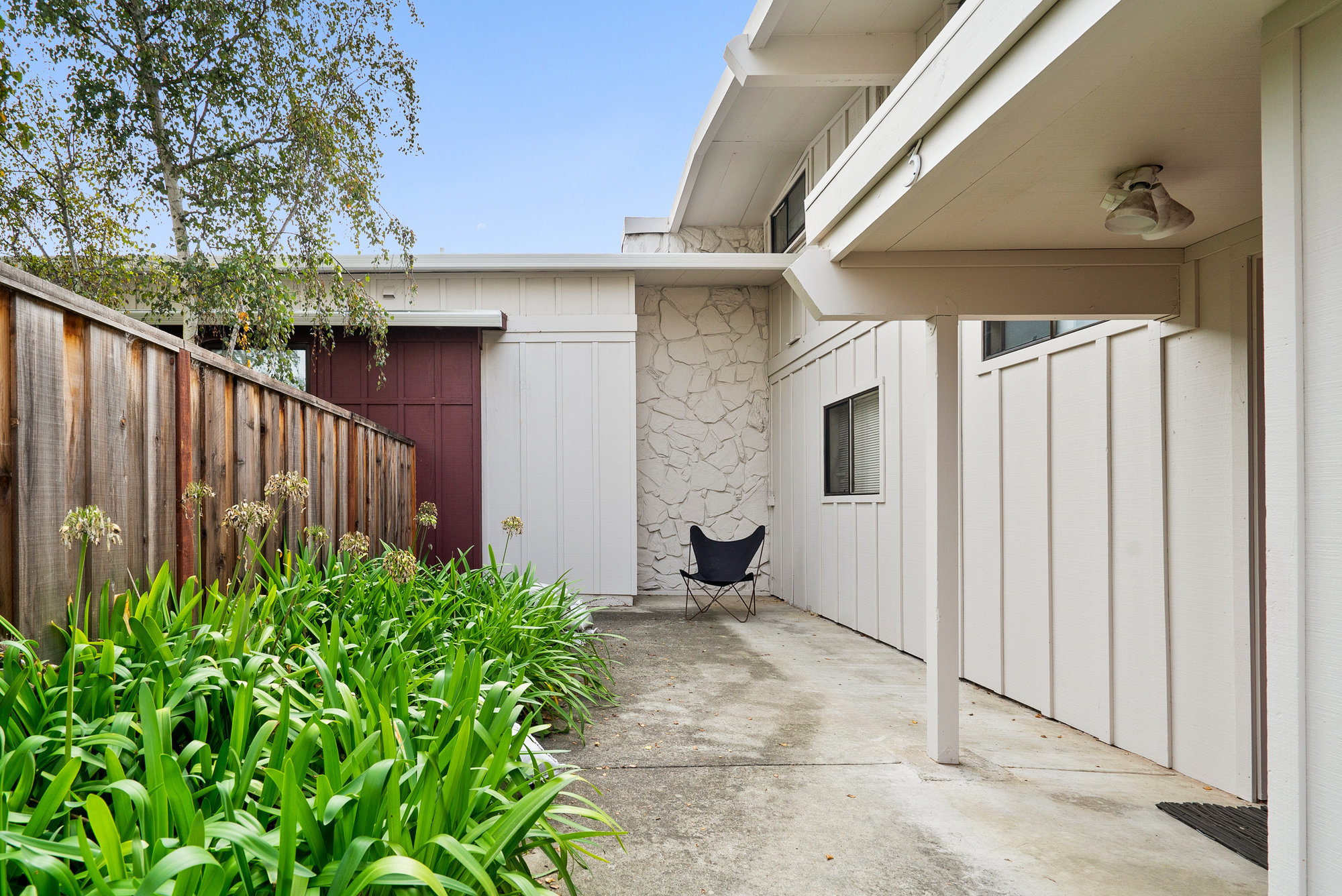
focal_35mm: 16
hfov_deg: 96.7
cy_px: 448
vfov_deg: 73.8
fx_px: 597
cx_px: 671
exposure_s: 1/60
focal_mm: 16
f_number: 9
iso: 400
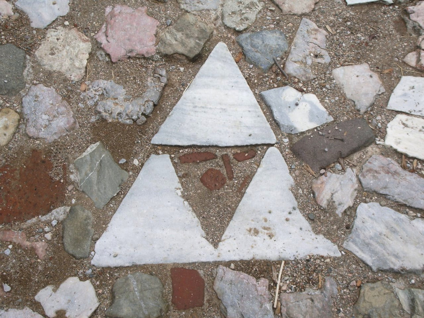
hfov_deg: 31.2
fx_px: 759
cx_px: 212
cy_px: 159
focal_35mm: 62
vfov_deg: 23.7
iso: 50
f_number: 5.6
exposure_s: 1/160
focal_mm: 10.2
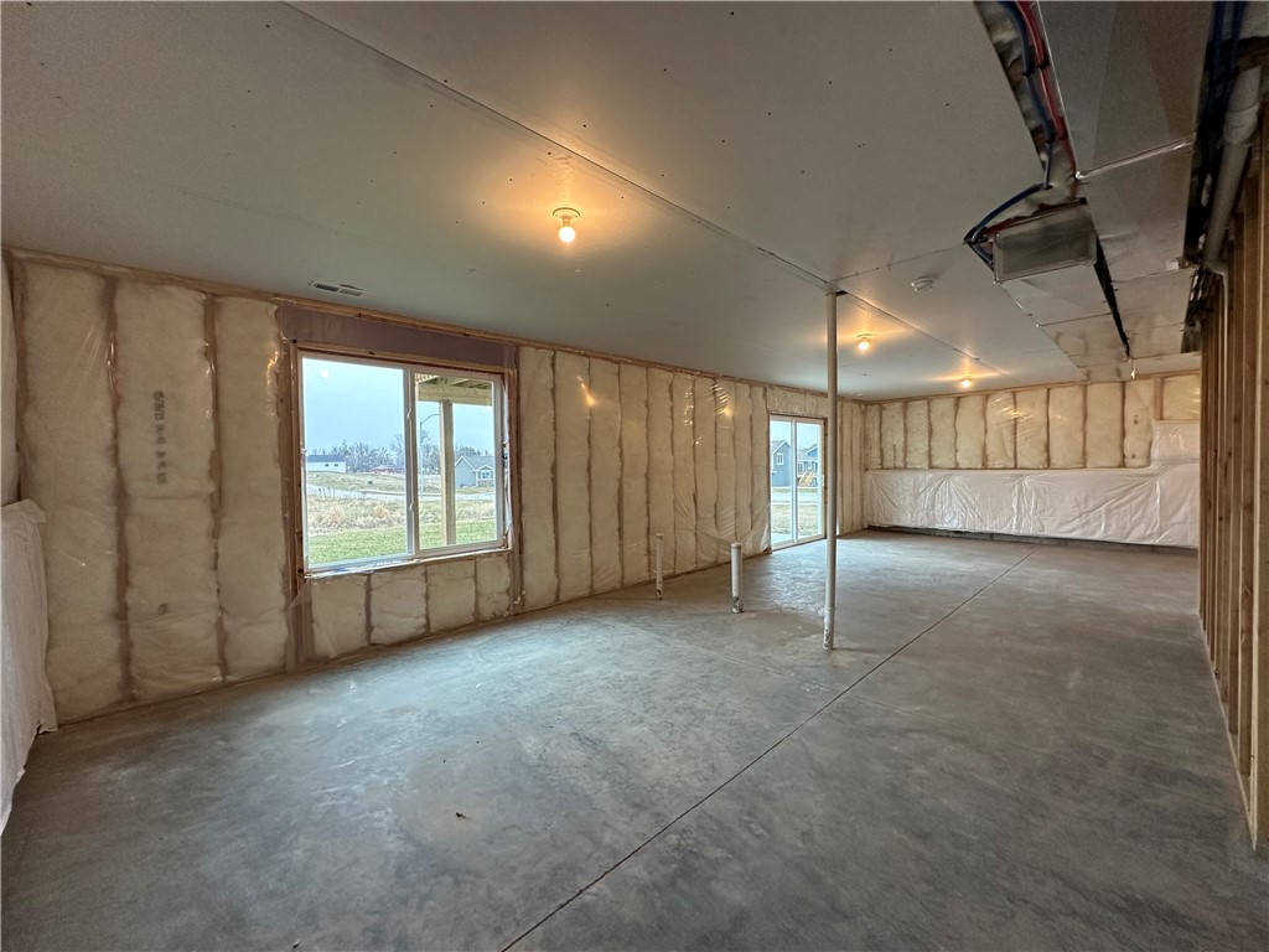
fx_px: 513
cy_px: 476
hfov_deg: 102.1
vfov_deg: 85.7
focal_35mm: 14
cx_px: 634
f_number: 2.2
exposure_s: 1/120
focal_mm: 2.22
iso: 200
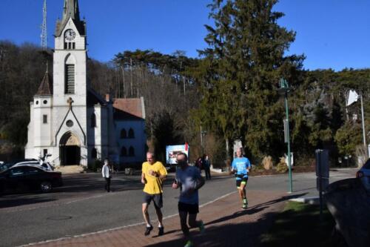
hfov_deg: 53.1
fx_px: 370
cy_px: 124
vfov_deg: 36.8
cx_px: 185
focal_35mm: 36
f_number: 22
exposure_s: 1/2000
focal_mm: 24
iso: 2000
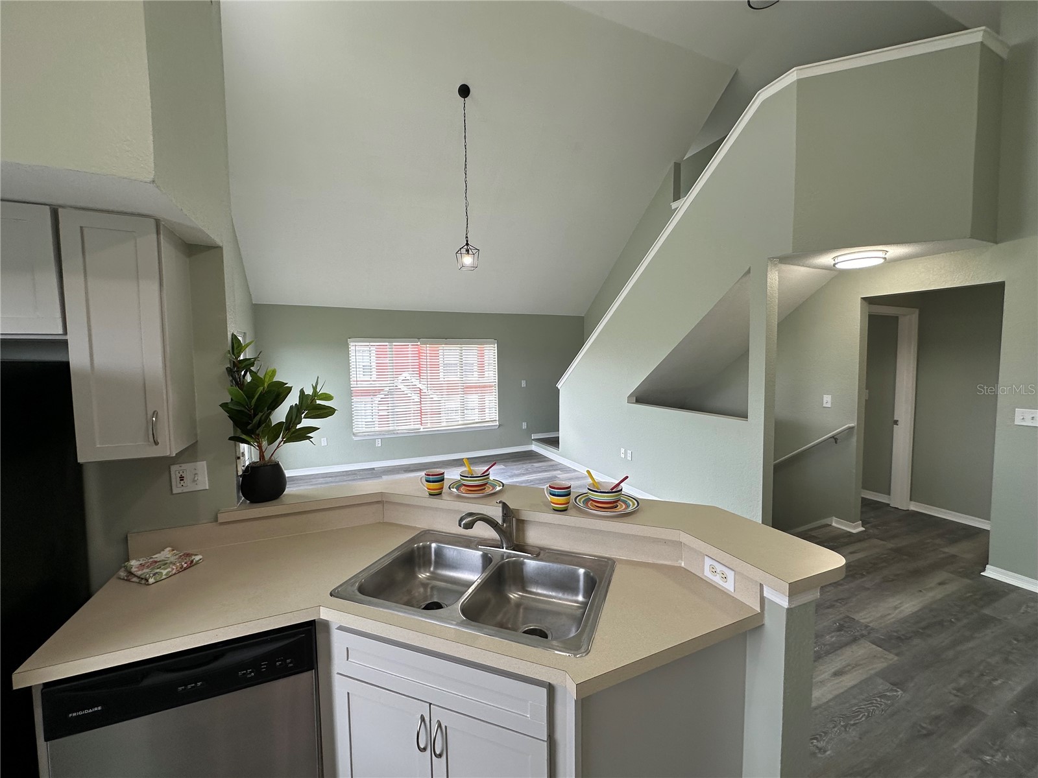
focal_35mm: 14
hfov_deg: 102.1
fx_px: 420
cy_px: 389
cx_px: 519
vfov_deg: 85.7
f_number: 2.2
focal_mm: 2.22
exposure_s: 1/120
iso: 50
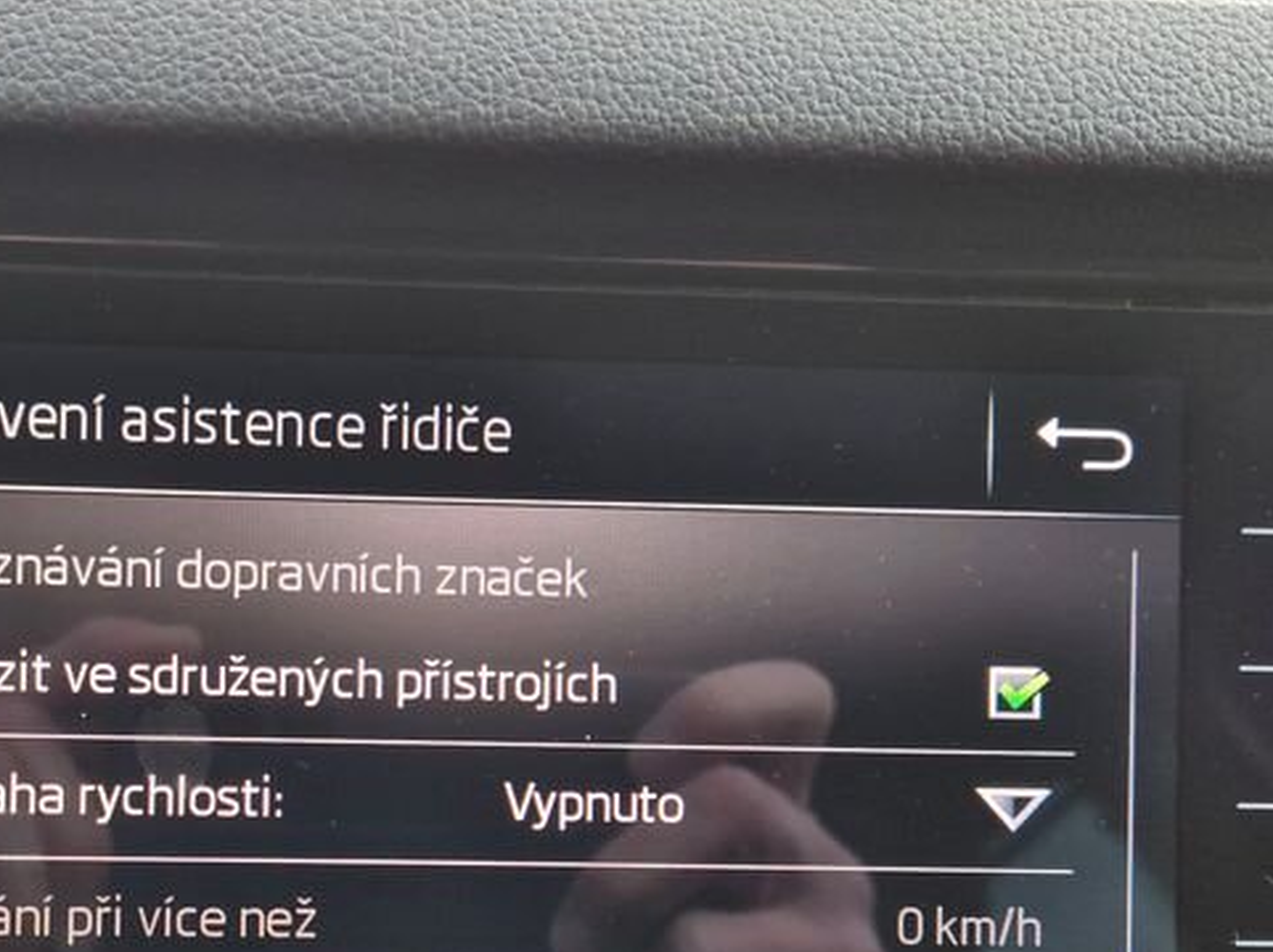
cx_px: 389
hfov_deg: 38.3
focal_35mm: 49
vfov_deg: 29.3
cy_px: 693
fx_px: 1801
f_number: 1.8
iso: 125
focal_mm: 5.4
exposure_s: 1/180
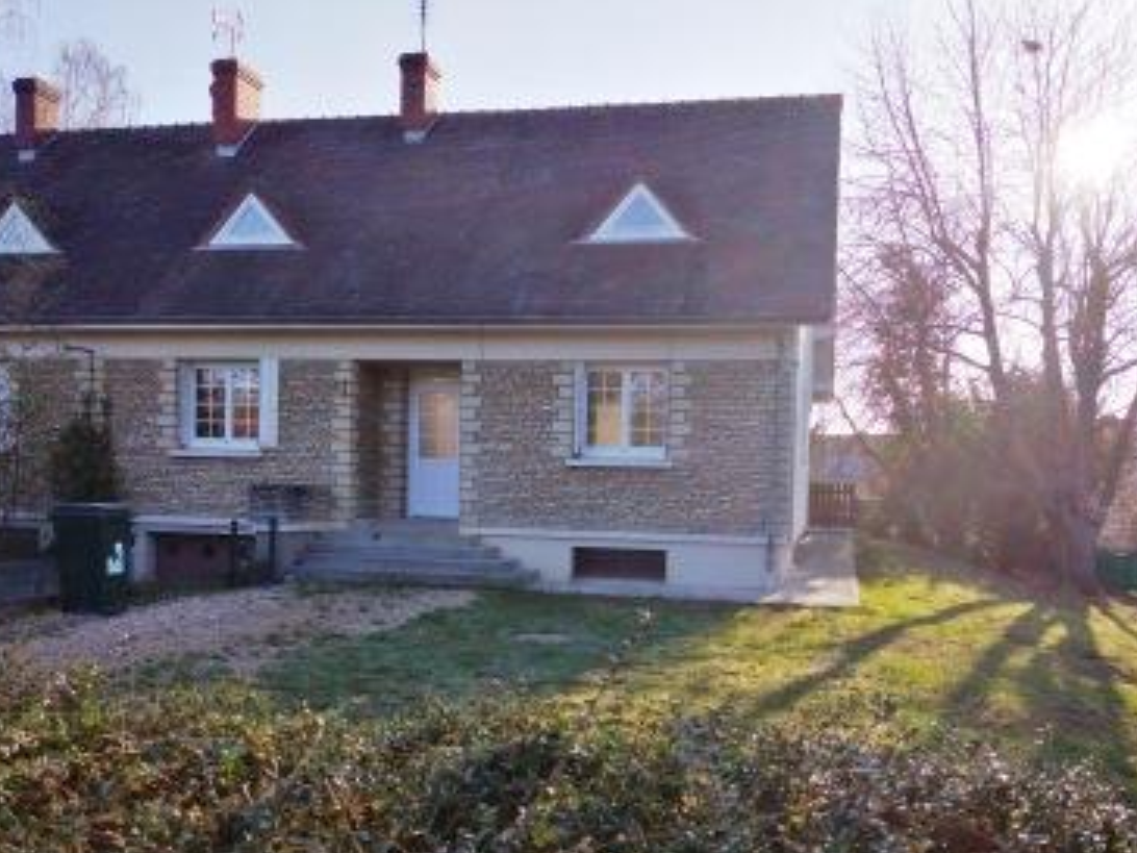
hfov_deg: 56.8
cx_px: 609
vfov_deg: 43.9
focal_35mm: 32
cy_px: 519
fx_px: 1051
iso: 100
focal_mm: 3.6
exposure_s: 1/642
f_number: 1.8
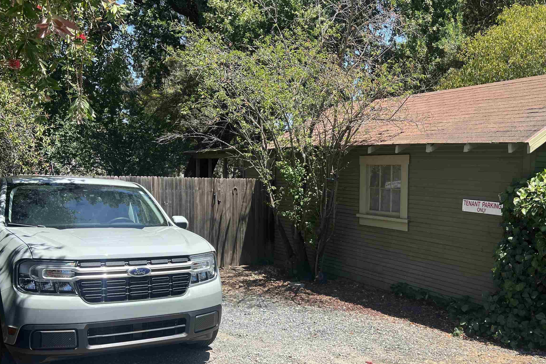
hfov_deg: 53.0
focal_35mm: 36
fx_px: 546
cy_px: 231
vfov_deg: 36.6
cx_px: 300
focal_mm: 5.7
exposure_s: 1/2083
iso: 50
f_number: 1.5
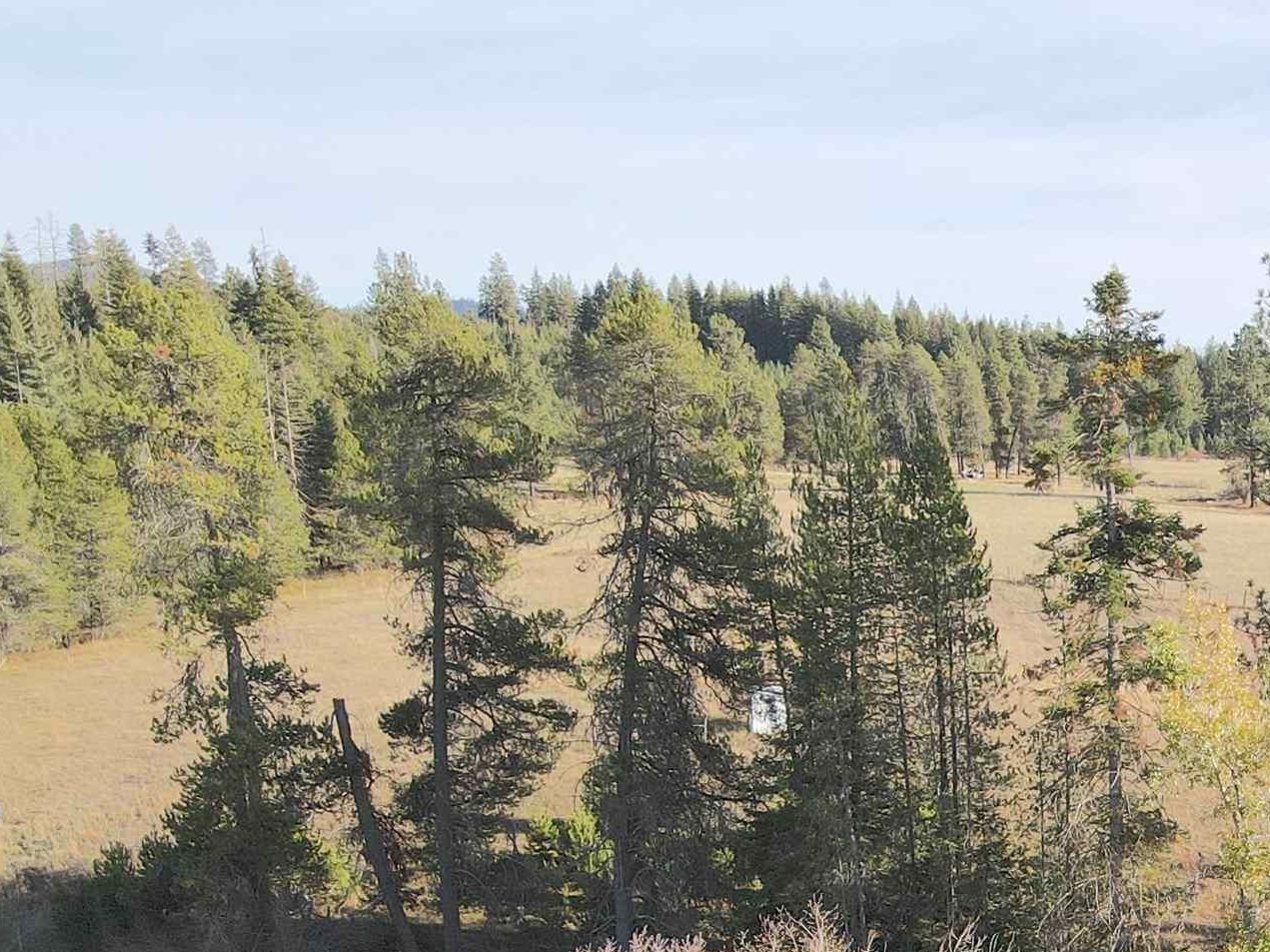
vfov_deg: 23.6
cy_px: 1054
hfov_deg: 29.5
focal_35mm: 58
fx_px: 2128
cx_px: 1442
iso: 100
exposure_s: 1/350
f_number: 2.8
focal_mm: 4.5
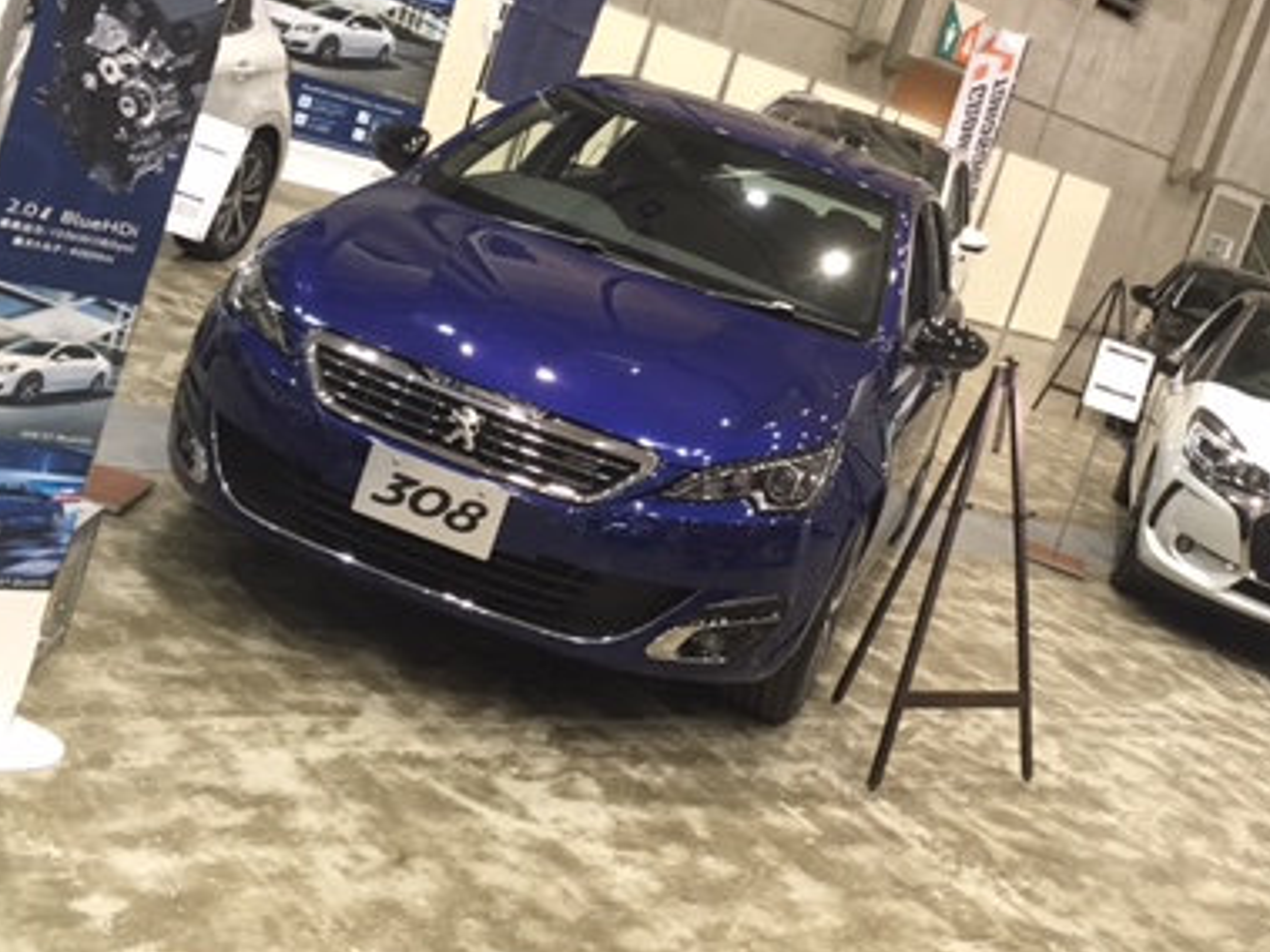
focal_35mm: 49
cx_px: 858
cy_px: 349
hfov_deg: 38.4
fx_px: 1797
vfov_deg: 29.5
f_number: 2.2
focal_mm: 4.15
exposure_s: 1/33
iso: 200
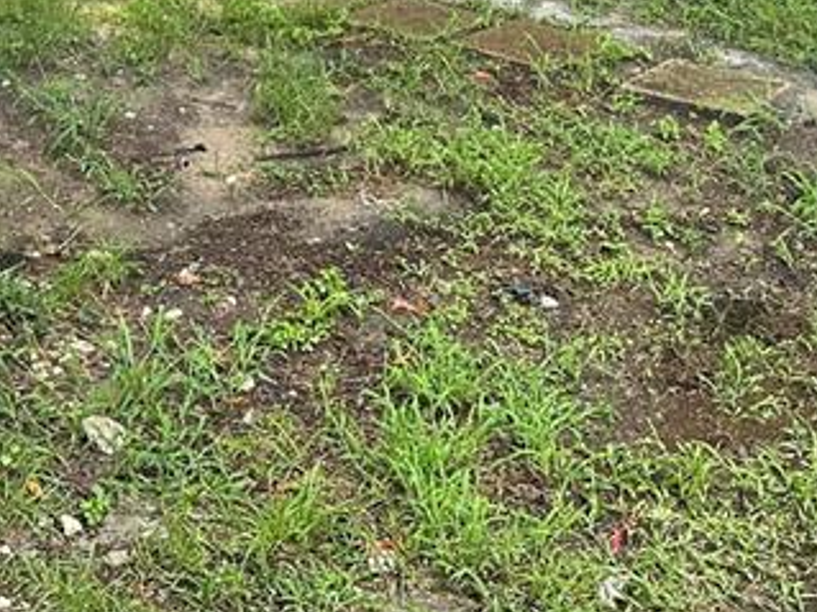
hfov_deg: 25.0
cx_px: 202
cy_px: -320
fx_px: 1817
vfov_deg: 17.2
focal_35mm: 77
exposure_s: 1/1050
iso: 80
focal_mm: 6.86
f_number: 1.78
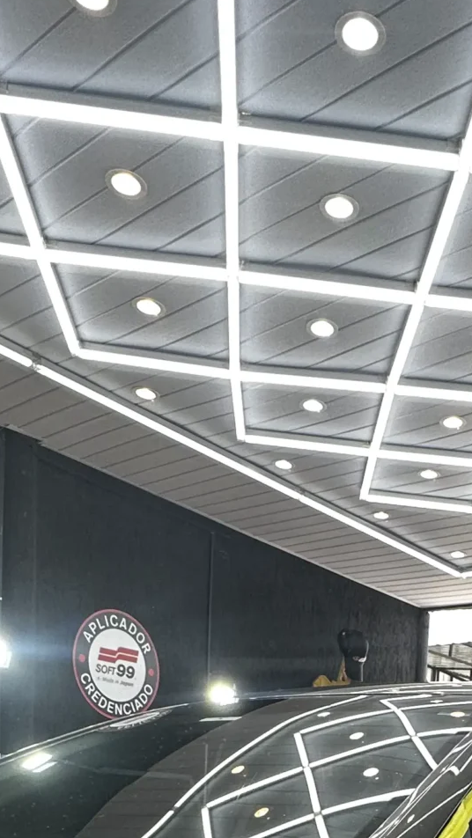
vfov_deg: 39.1
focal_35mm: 41
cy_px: 952
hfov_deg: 28.6
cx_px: 355
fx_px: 912
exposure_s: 1/120
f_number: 2.2
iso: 100
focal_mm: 2.22
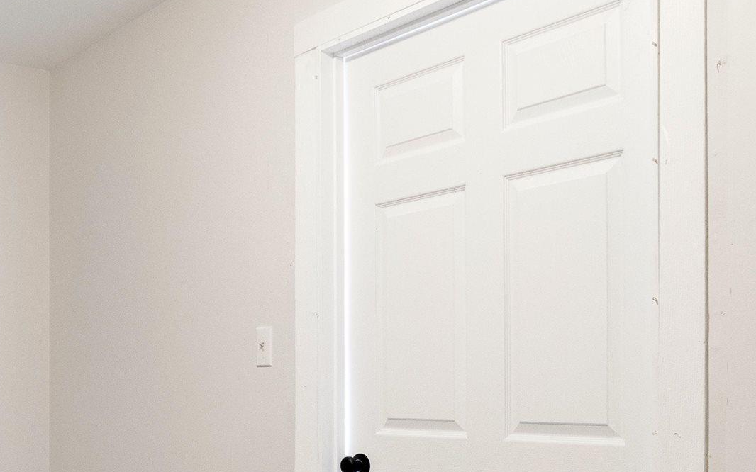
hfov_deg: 39.2
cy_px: 402
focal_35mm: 47
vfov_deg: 26.7
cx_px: 57
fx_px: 968
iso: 1600
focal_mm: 16
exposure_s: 1/3
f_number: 5.6
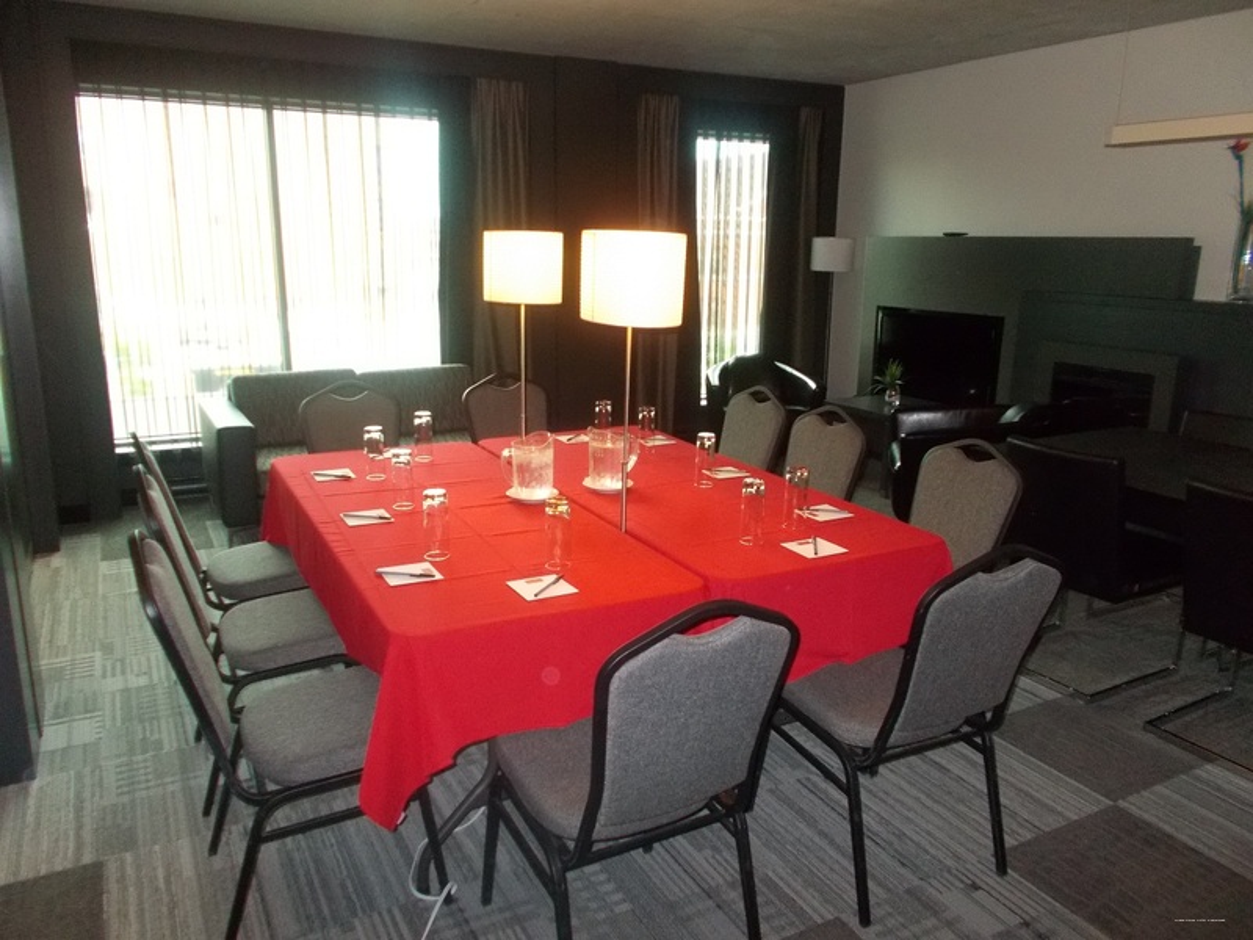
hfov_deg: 67.3
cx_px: 626
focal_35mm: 26
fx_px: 941
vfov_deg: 53.1
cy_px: 470
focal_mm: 4.6
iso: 320
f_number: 3.2
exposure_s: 1/40
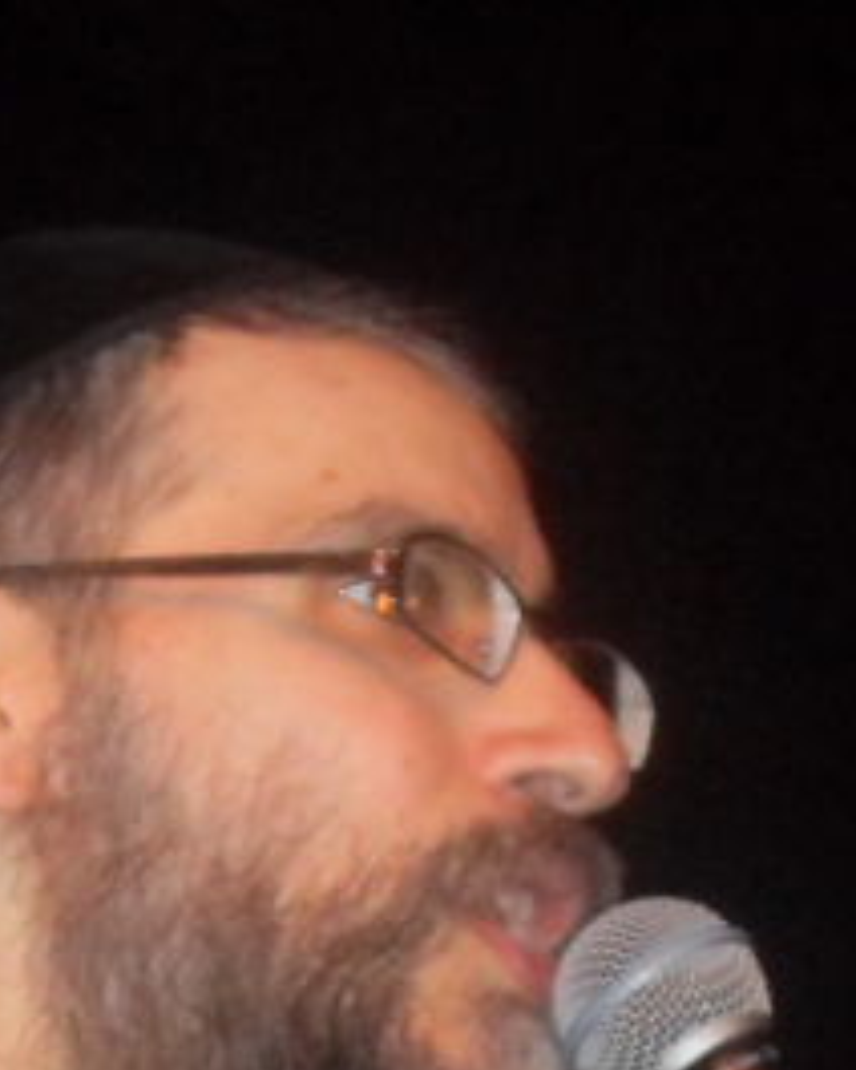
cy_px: 1502
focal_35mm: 279
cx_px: 81
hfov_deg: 5.5
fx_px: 8835
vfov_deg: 6.8
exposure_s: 1/60
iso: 320
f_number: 4
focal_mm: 11.8
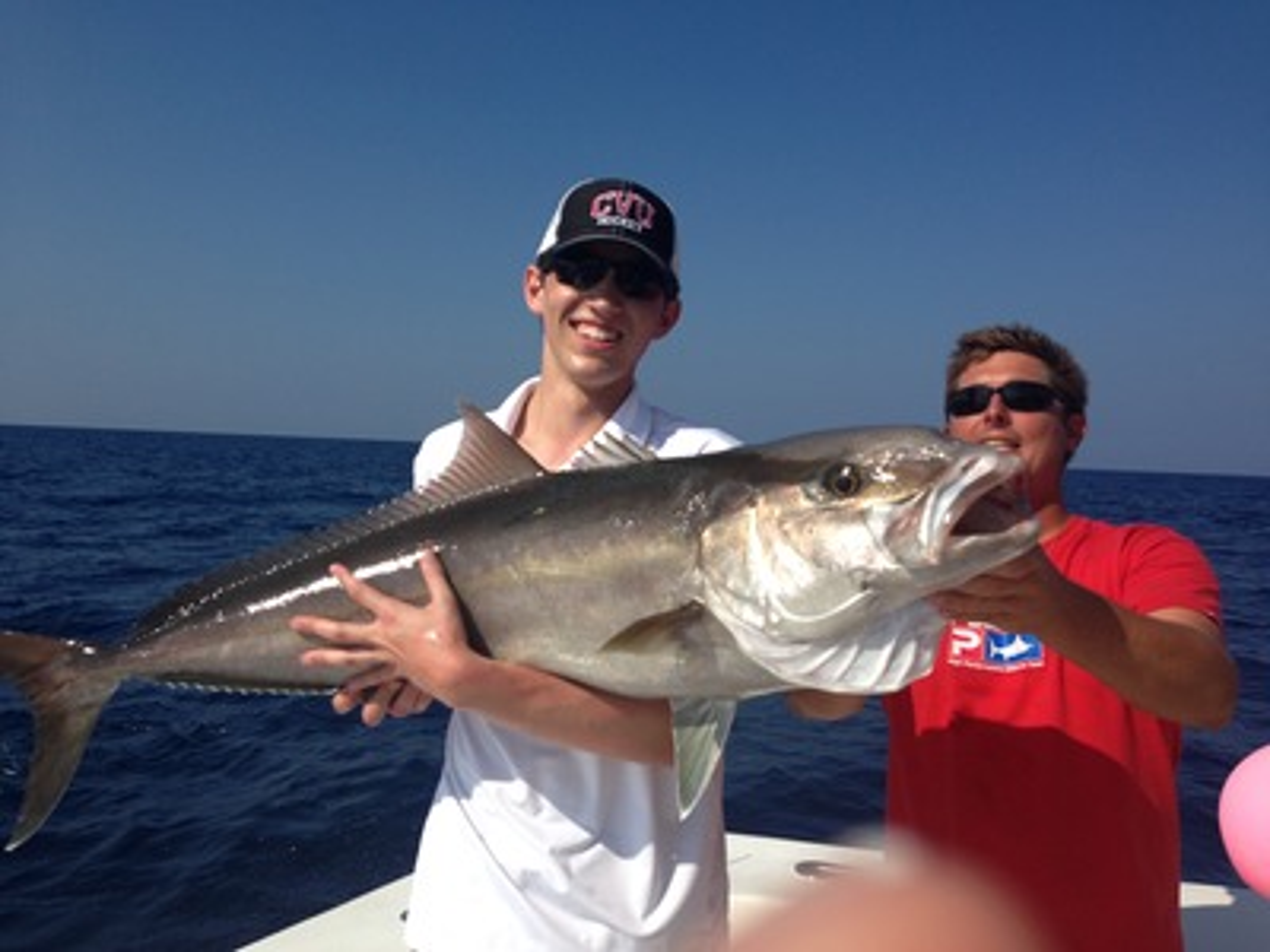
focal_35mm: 33
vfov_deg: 42.9
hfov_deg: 55.4
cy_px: 476
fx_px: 1211
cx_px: 635
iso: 50
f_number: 2.4
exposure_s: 1/2358
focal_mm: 4.12
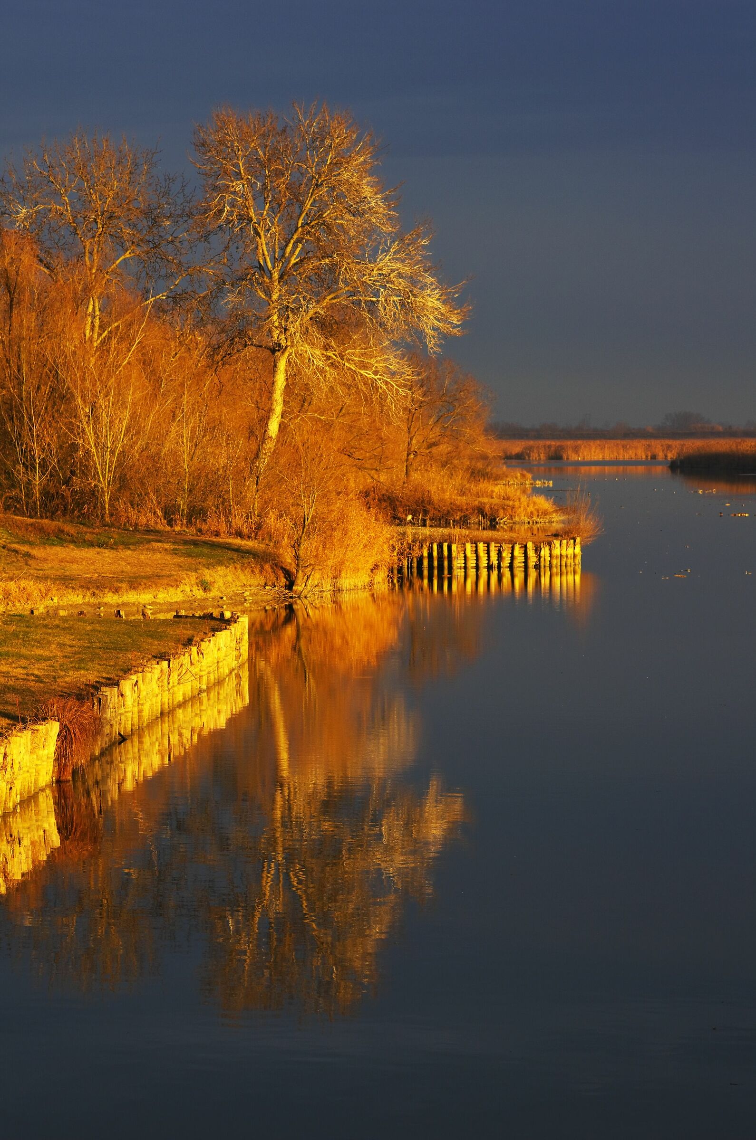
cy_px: 570
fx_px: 4745
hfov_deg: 9.1
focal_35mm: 150
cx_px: 378
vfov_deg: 13.7
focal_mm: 100
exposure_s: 1/250
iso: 200
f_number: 6.3
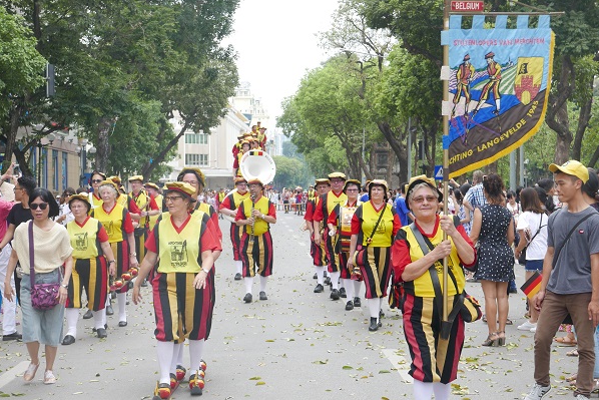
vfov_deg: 17.7
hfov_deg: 26.3
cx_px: 292
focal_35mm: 77
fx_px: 1281
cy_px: 191
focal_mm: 32.6
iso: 200
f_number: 4.5
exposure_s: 1/125
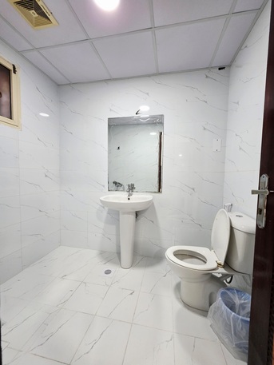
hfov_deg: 89.9
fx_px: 137
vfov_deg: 106.2
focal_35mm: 13
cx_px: 137
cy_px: 182
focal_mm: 2.2
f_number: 1.9
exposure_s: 1/101
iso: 250
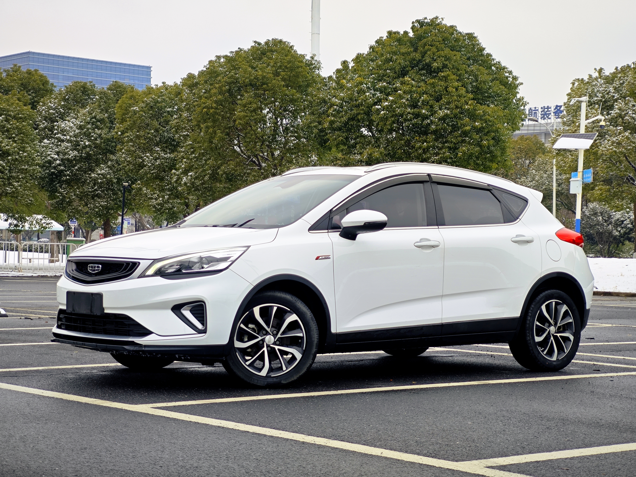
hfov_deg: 26.0
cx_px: 318
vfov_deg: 19.6
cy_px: 238
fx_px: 1378
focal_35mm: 75
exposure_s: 1/208
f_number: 2
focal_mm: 9
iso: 50
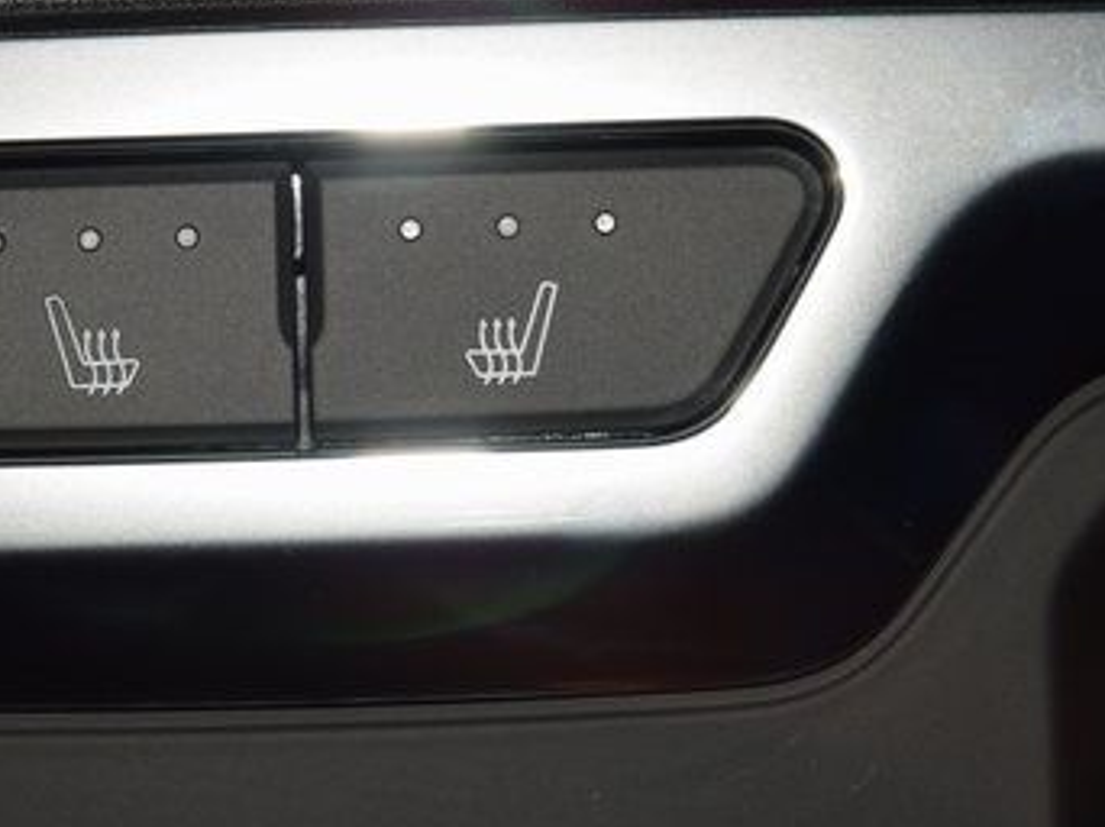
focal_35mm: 189
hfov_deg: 10.5
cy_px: 312
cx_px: 304
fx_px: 6029
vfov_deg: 7.8
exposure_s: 1/125
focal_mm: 70
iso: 100
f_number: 8
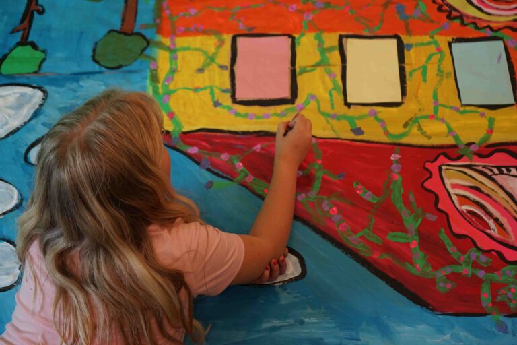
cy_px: 172
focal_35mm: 47
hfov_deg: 41.9
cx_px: 258
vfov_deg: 28.6
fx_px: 675
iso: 800
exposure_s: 1/160
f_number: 4.5
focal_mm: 47
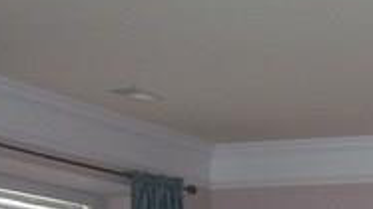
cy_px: 358
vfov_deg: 9.2
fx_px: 1256
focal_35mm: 127
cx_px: 455
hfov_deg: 16.2
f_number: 2.7
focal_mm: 5.6
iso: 80
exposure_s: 1/60
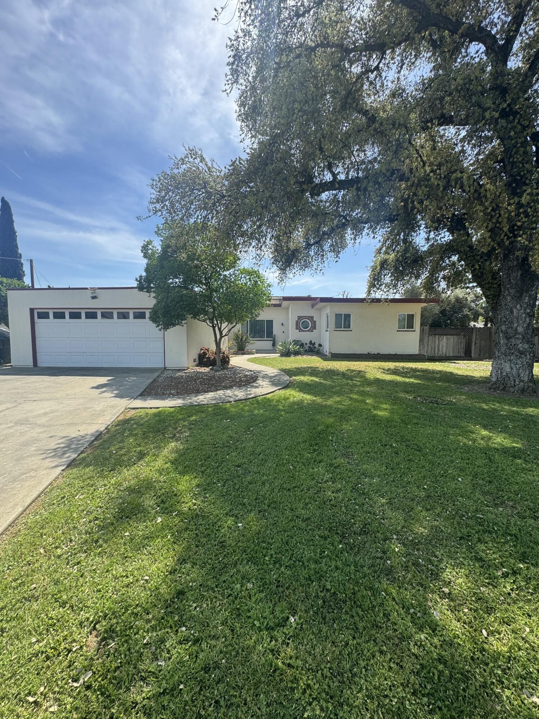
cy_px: 360
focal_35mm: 14
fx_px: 291
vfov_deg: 102.1
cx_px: 270
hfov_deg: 85.7
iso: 50
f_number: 2.2
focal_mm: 2.22
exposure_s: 1/664
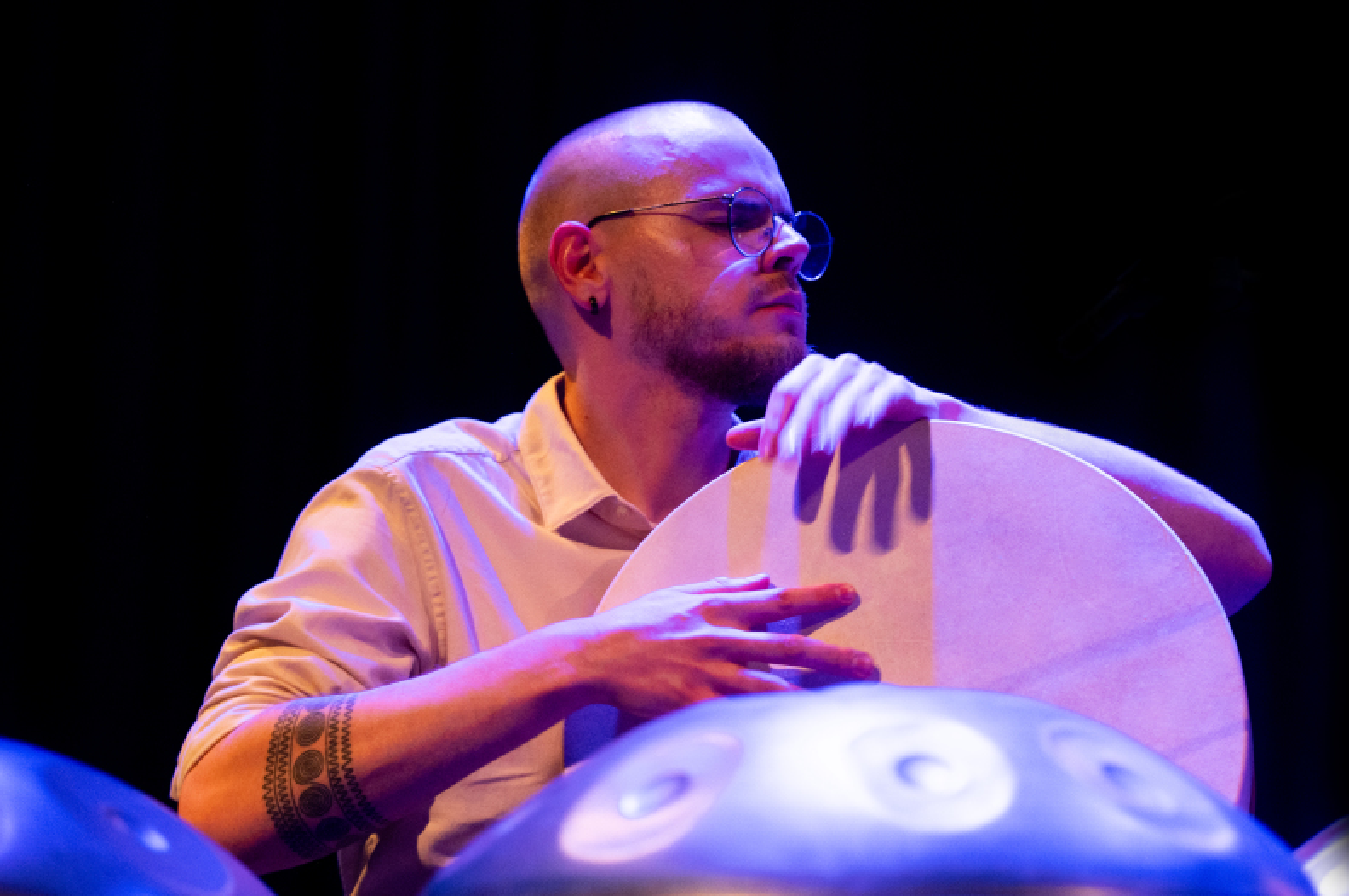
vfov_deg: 10.5
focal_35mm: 130
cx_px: 674
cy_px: 448
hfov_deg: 15.8
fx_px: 4865
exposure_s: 1/100
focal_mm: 130
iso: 1250
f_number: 2.8
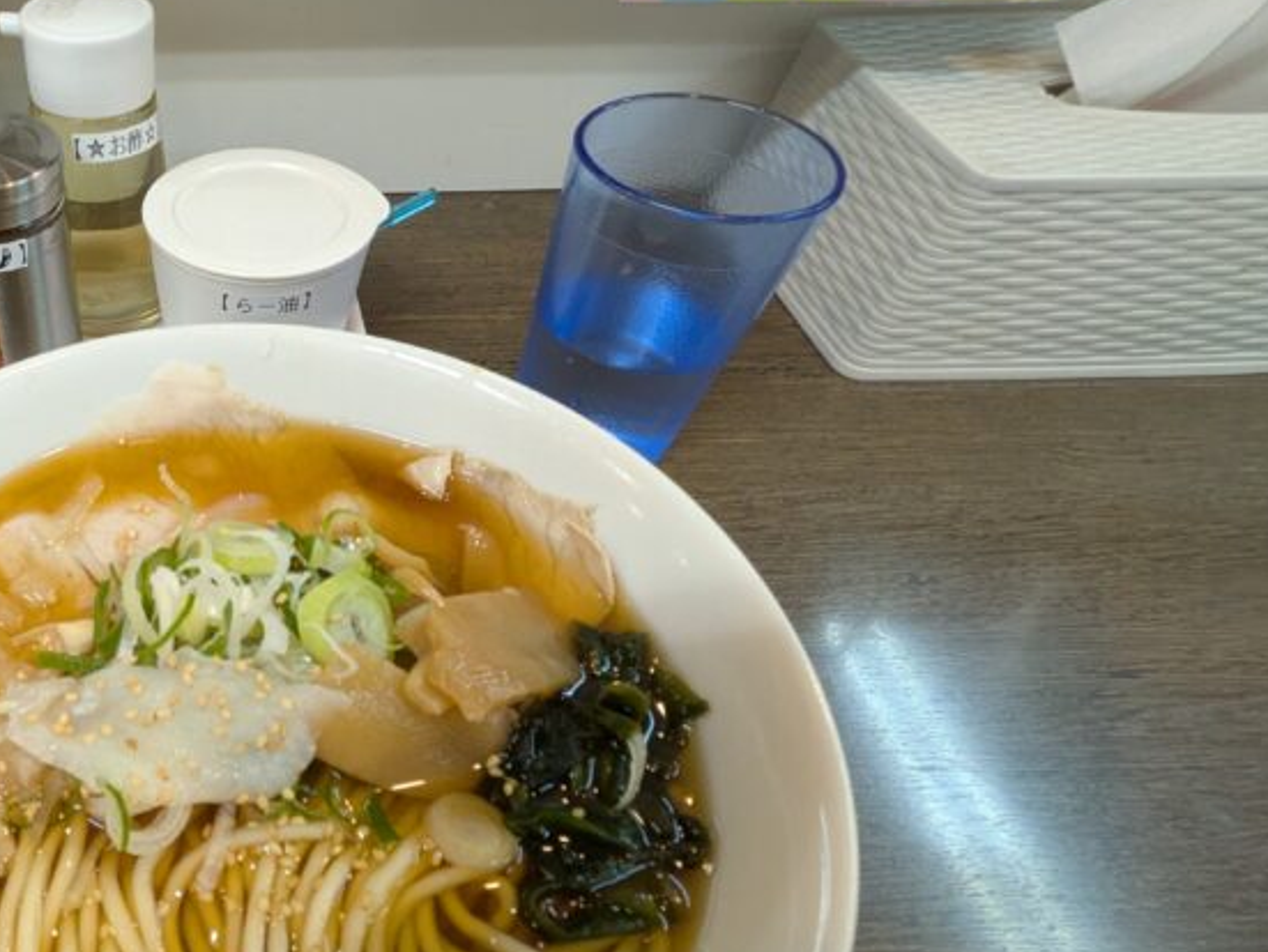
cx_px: 175
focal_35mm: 26
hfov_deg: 59.3
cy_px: 597
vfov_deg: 52.5
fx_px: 953
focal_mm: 1.83
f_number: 2.2
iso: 195
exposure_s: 1/100
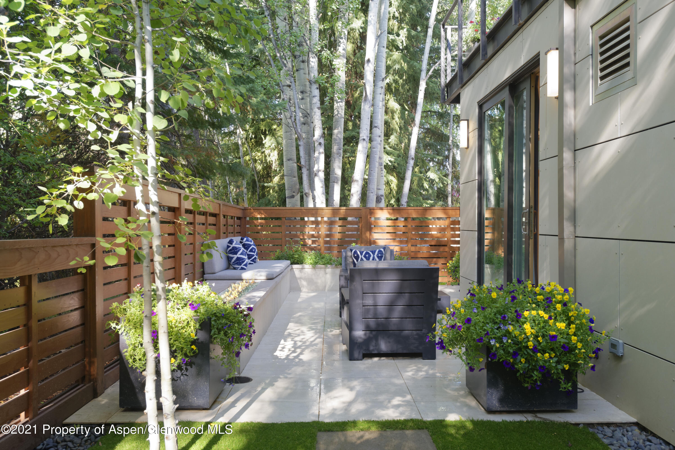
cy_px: 225
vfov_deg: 43.6
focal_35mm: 30
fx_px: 563
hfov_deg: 61.9
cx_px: 338
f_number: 7.1
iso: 500
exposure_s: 1/50
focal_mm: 30
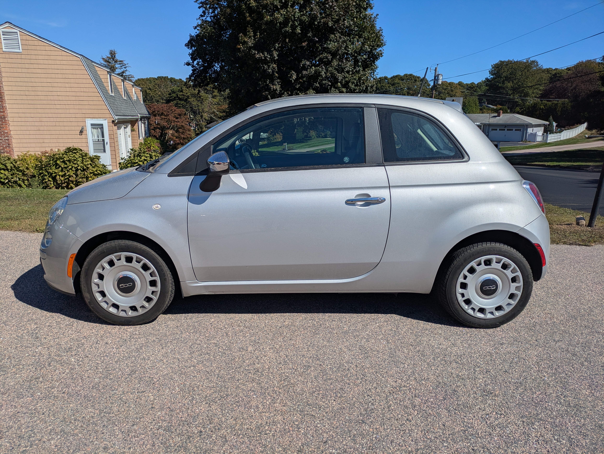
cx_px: 302
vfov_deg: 54.9
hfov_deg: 69.4
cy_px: 227
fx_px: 436
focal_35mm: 25
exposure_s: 1/8850
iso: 48
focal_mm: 5.43
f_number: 1.89
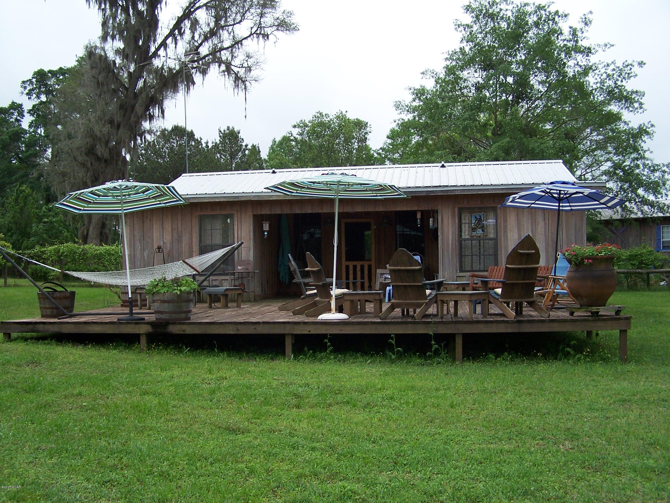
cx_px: 335
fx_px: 735
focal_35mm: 38
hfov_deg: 49.0
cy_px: 252
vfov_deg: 37.7
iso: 80
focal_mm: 6.3
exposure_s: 1/640
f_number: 2.8
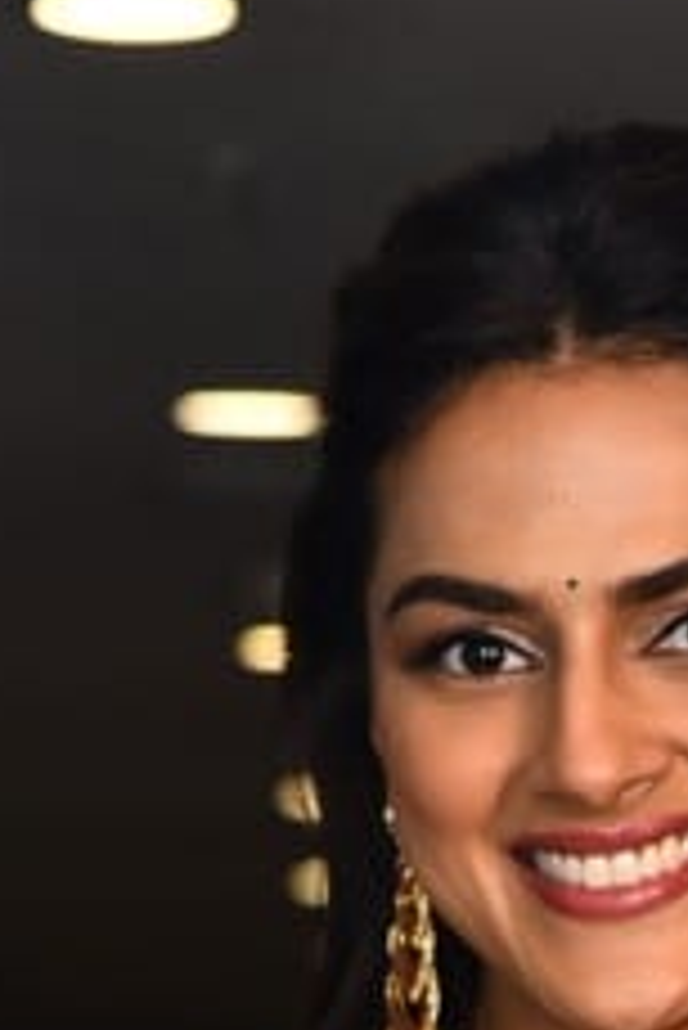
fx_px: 11763
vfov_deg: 5.0
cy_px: 1799
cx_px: 760
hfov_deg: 3.3
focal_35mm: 411
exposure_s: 1/125
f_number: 5
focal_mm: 98
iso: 1250
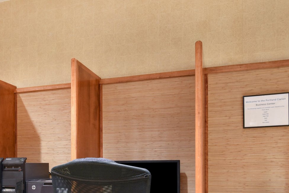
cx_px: 57
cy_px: 179
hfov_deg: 44.1
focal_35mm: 42
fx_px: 337
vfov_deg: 30.3
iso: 400
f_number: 11
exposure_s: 1.6
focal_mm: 20
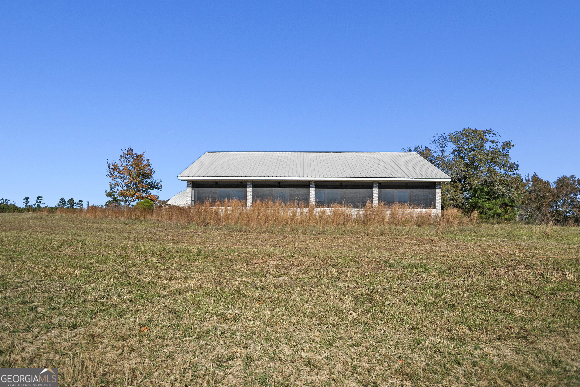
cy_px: 194
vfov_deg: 70.5
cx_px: 290
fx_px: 274
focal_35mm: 17
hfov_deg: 93.2
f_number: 5.6
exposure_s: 1/1600
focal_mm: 17
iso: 400
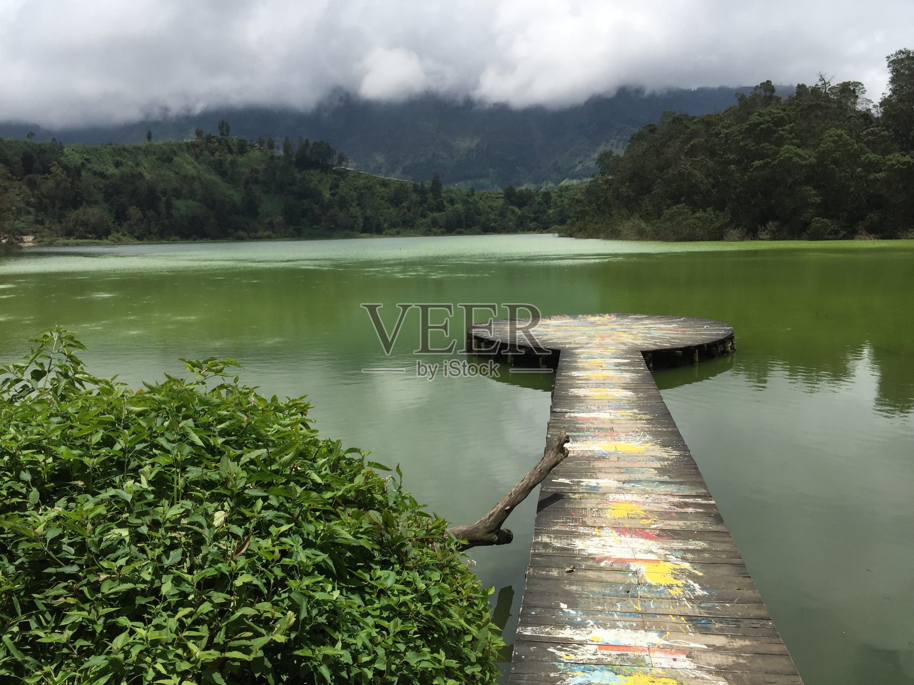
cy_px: 342
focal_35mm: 29
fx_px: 766
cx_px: 457
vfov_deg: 48.2
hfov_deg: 61.7
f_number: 2.2
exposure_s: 1/3597
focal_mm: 4.15
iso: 32
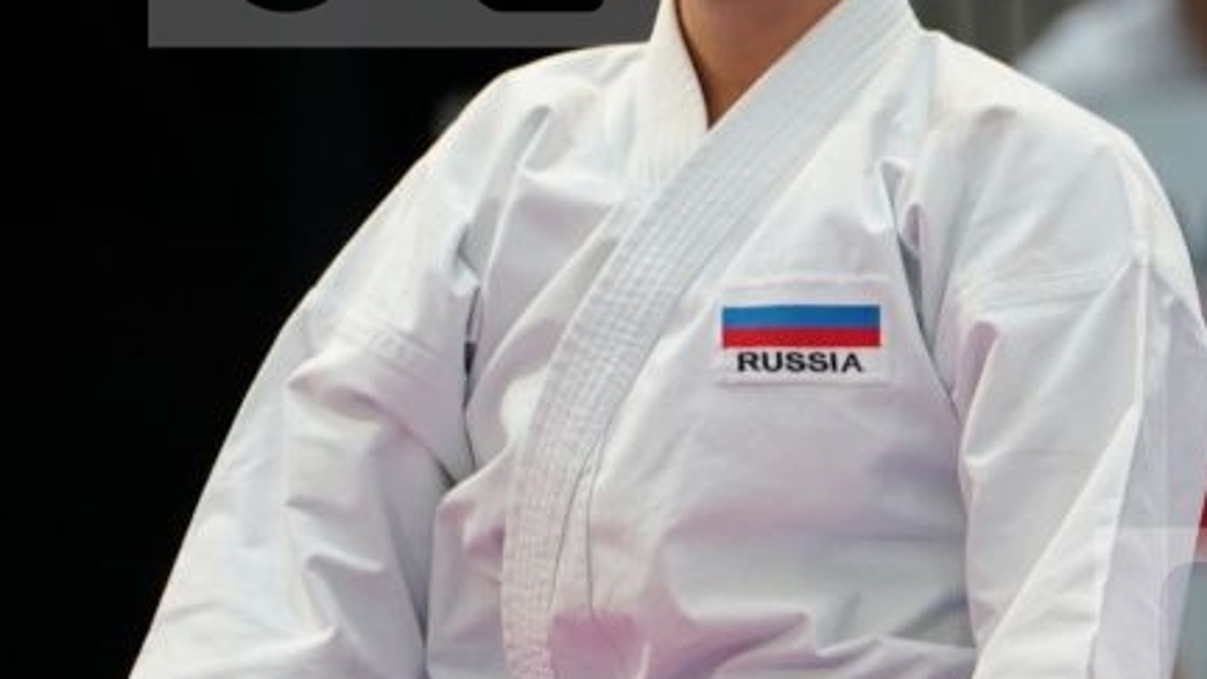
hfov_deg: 2.5
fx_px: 27684
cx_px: 2302
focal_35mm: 865
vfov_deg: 1.4
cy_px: 782
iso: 1000
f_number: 2.8
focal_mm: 198
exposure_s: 1/500
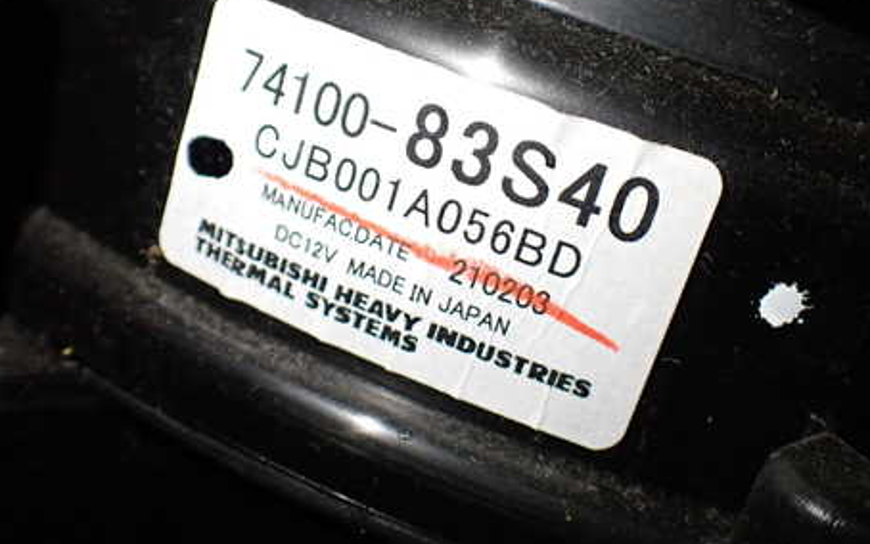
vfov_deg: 30.3
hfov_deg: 47.2
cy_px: 172
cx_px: 435
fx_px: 996
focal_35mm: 42
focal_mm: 5.4
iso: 400
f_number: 2.3
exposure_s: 1/125
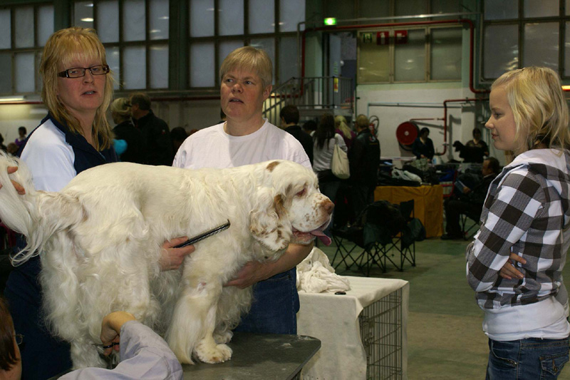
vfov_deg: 22.6
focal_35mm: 60
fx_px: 950
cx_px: 285
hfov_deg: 33.4
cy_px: 190
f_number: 5.6
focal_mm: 40
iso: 400
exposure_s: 1/60
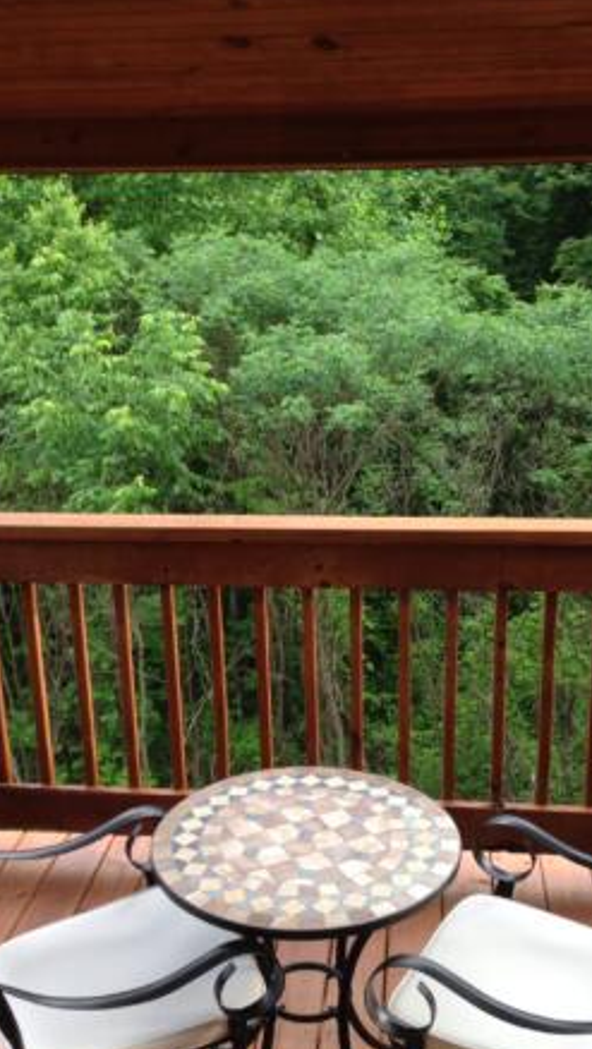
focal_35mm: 41
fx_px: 1142
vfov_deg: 49.3
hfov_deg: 29.1
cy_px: 570
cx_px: 313
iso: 50
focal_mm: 4.12
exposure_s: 1/60
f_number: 2.4
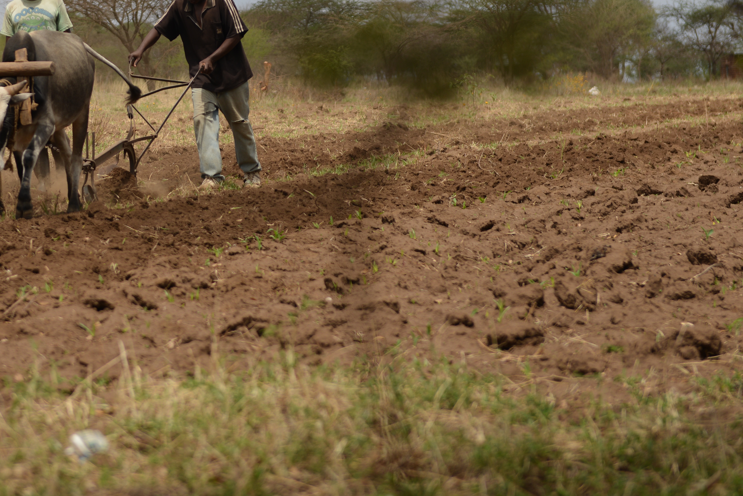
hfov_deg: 14.6
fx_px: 2890
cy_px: 126
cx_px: 167
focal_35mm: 140
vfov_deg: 9.8
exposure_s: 1/2000
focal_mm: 70
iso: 100
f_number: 3.5
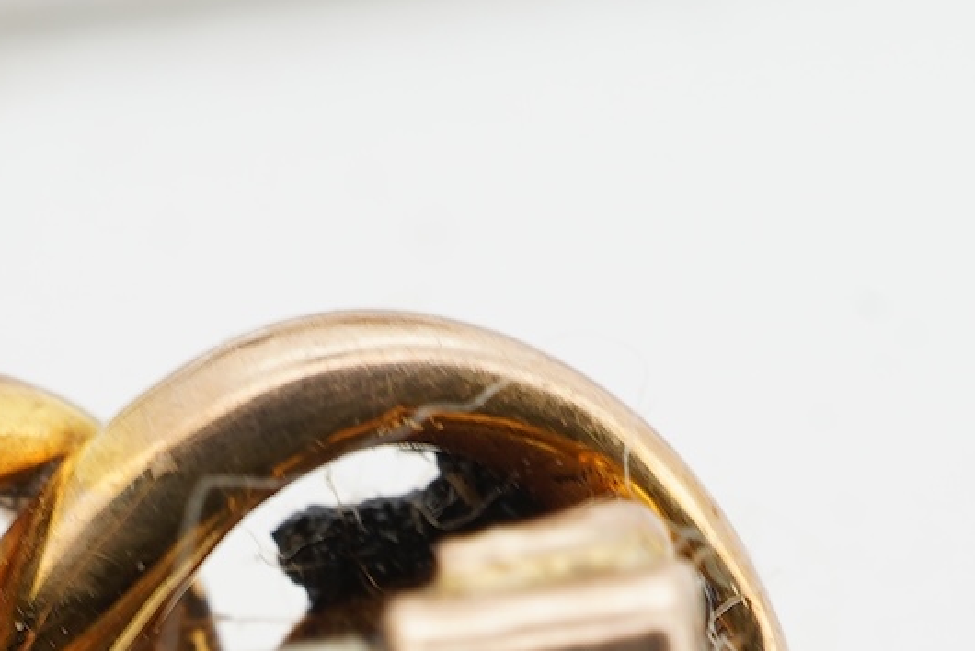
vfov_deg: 8.1
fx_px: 4525
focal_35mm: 167
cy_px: 1006
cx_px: 285
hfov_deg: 12.3
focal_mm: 30
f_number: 22
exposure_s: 1/50
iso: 125
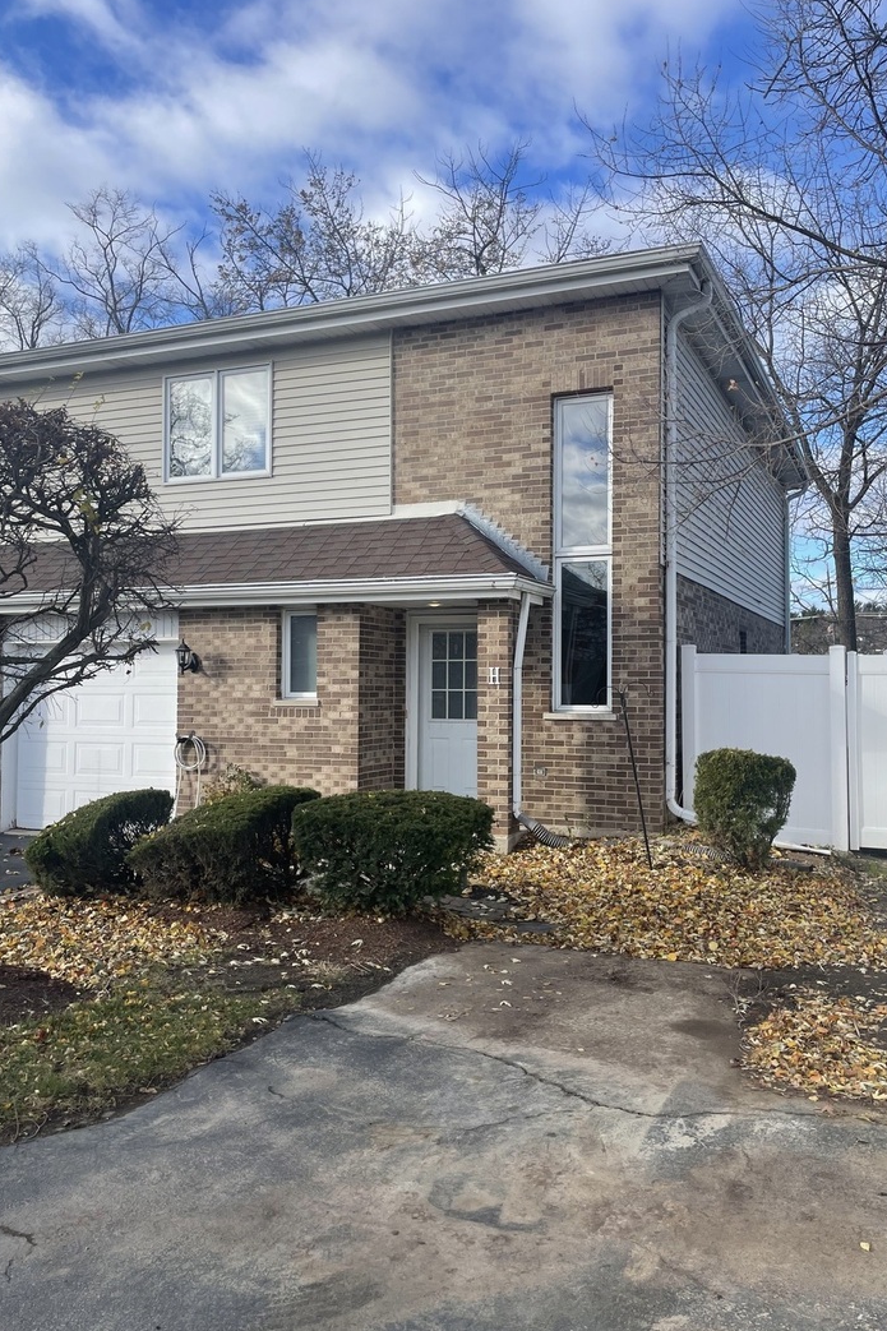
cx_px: 463
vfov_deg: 65.5
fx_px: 1035
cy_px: 662
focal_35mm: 28
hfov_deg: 46.4
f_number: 1.6
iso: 32
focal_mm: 4.2
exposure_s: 1/1553
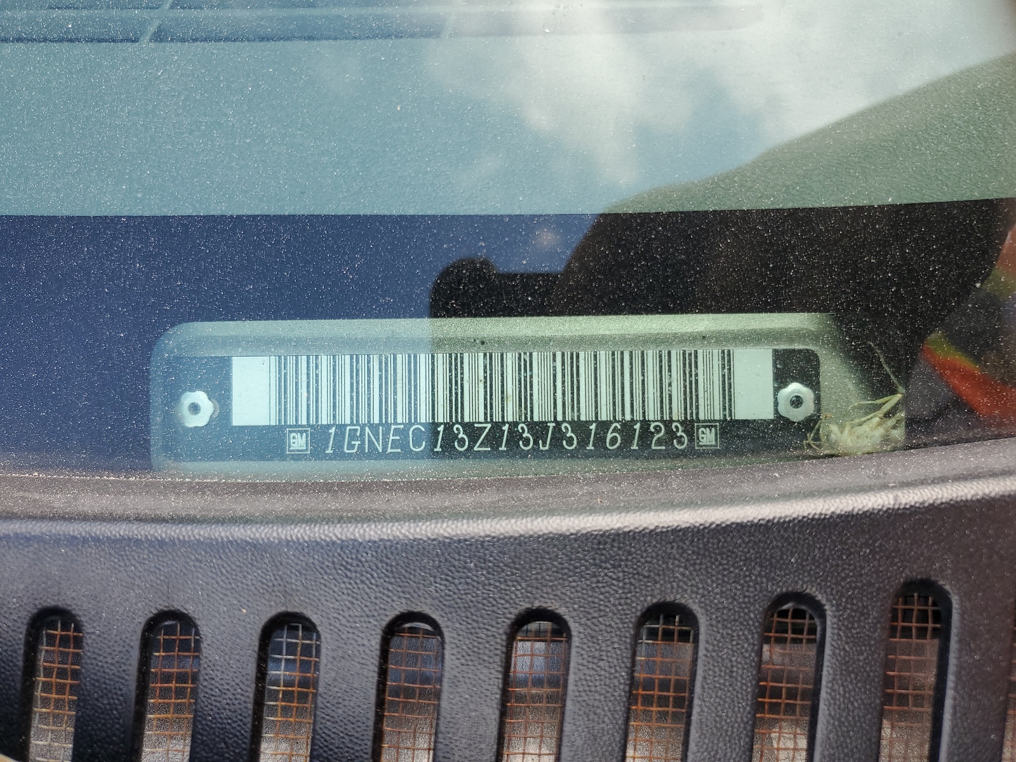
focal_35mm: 26
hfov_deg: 67.3
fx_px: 763
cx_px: 508
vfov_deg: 53.1
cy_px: 381
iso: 50
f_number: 1.5
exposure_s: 1/385
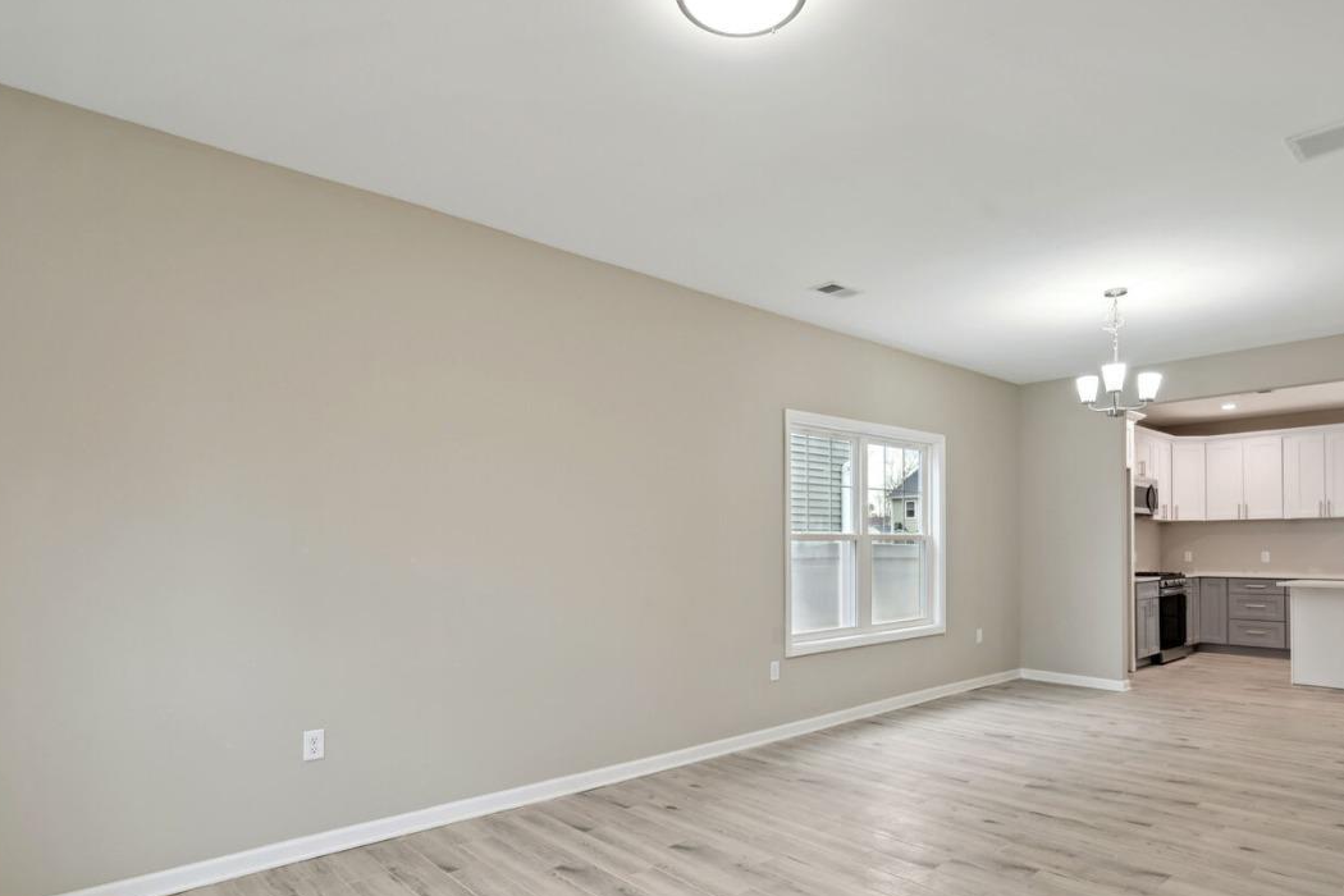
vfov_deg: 60.9
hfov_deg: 83.7
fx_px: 747
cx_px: 736
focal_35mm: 20
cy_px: 571
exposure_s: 1/6
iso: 100
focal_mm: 14
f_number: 8
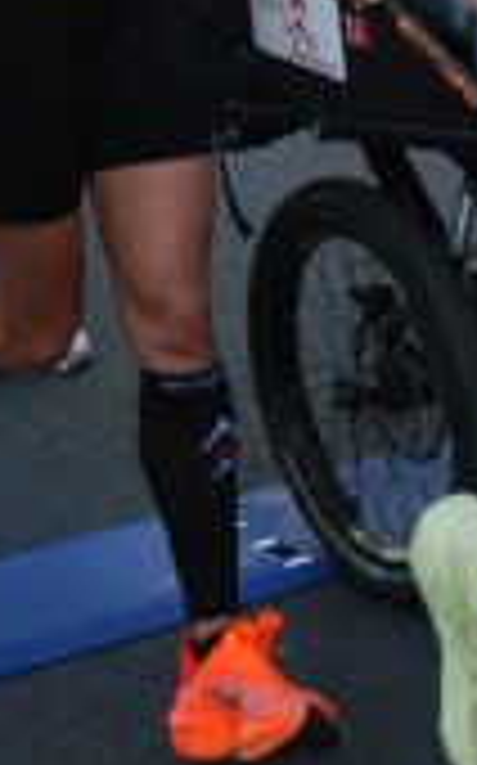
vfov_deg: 11.8
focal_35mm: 173
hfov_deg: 7.6
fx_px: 3604
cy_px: -207
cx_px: 218
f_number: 4.2
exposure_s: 1/320
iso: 1000
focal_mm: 32
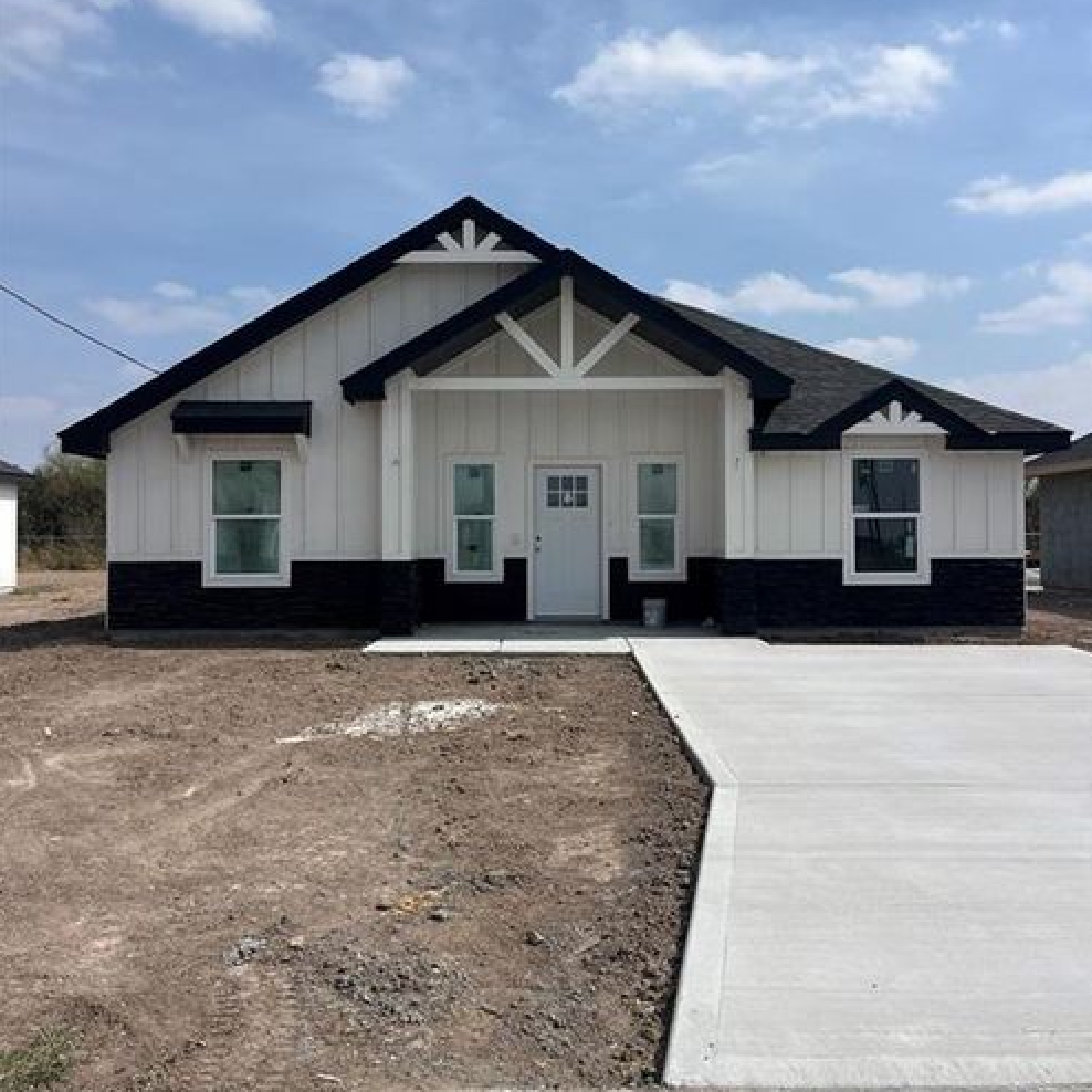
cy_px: 510
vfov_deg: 52.5
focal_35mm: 31
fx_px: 1106
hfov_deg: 52.5
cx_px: 546
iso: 50
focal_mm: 5.1
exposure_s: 1/6494
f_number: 1.6
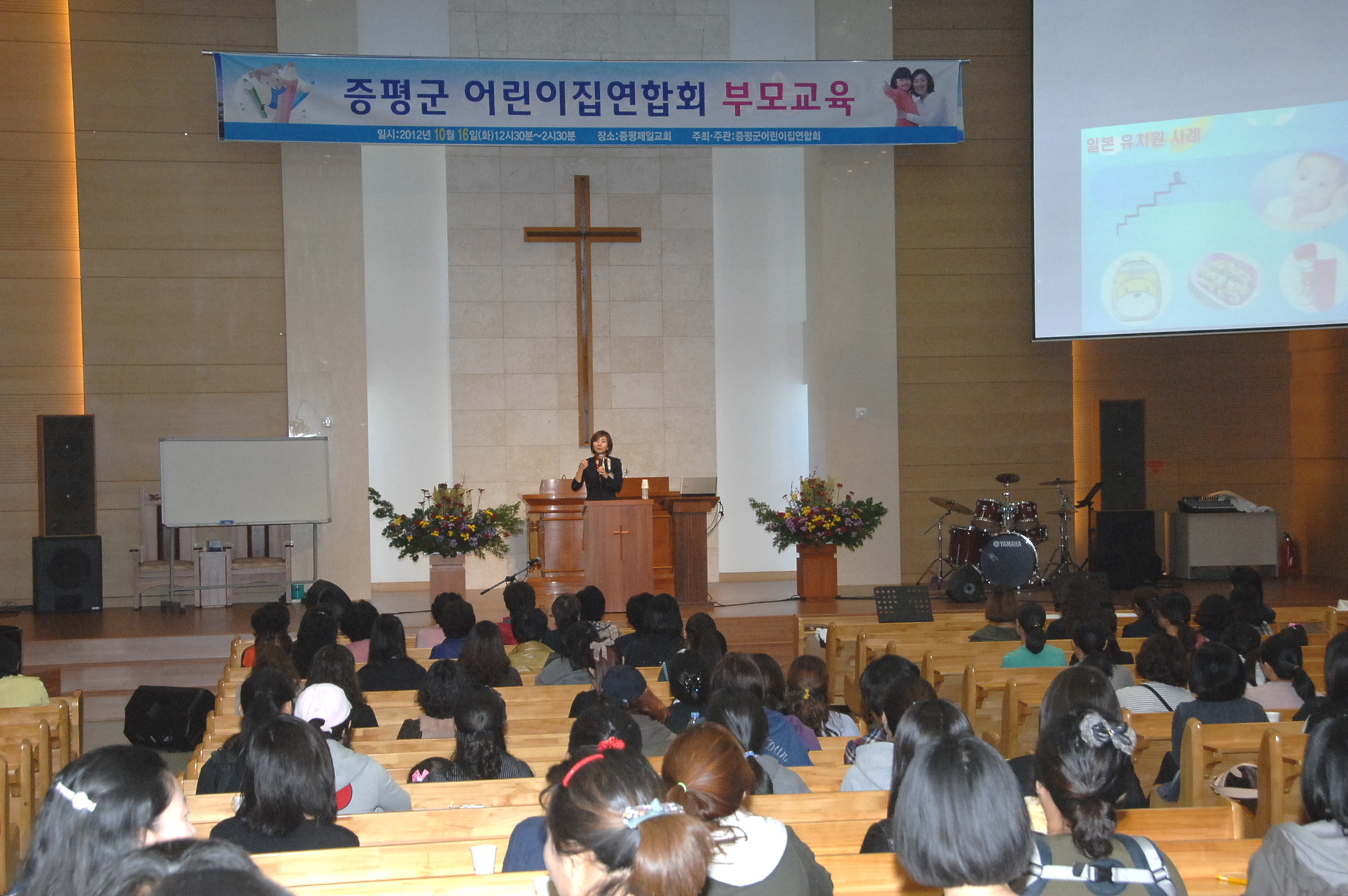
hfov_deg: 35.1
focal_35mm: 57
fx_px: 2132
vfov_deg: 23.7
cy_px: 448
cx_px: 674
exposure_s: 1/60
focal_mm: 38
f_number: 6.7
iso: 800
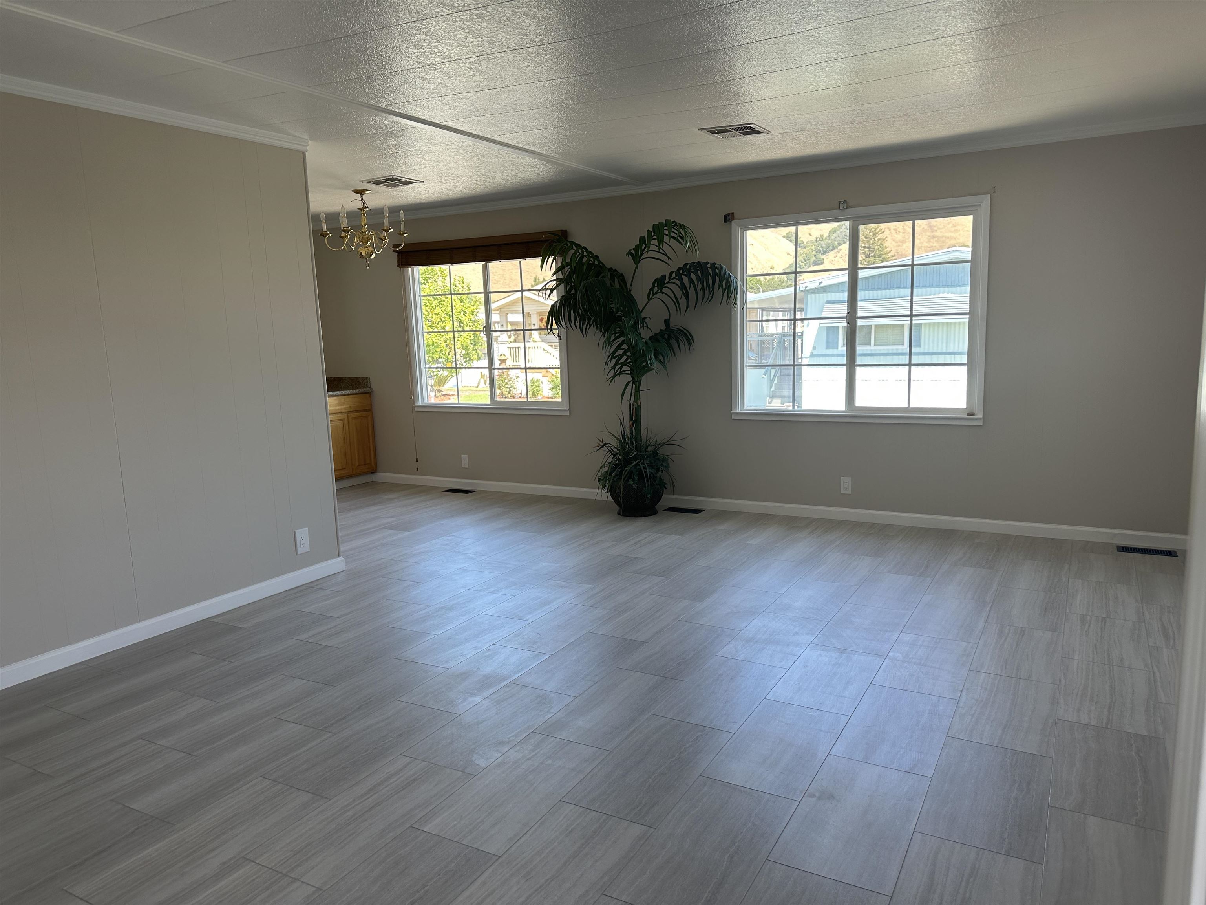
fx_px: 836
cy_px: 452
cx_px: 603
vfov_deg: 56.8
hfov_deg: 71.6
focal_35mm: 24
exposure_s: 1/211
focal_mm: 6.86
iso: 80
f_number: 1.78
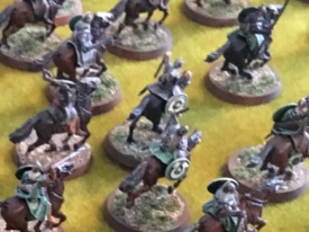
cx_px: -49
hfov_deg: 17.5
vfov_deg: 12.9
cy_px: 363
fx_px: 964
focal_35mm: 108
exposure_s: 1/17
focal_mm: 4.15
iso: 320
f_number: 2.2
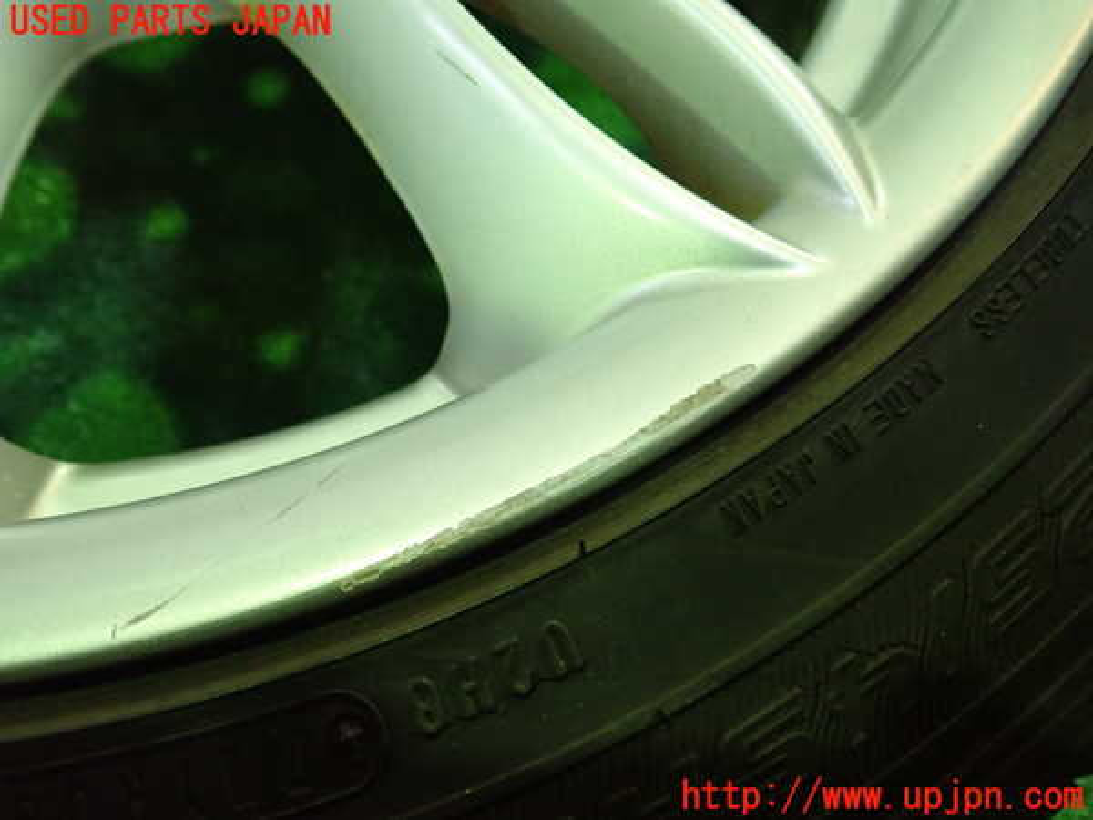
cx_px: 546
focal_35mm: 30
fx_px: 947
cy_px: 410
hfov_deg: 60.0
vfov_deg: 46.8
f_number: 2.3
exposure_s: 1/60
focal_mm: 5.5
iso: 800
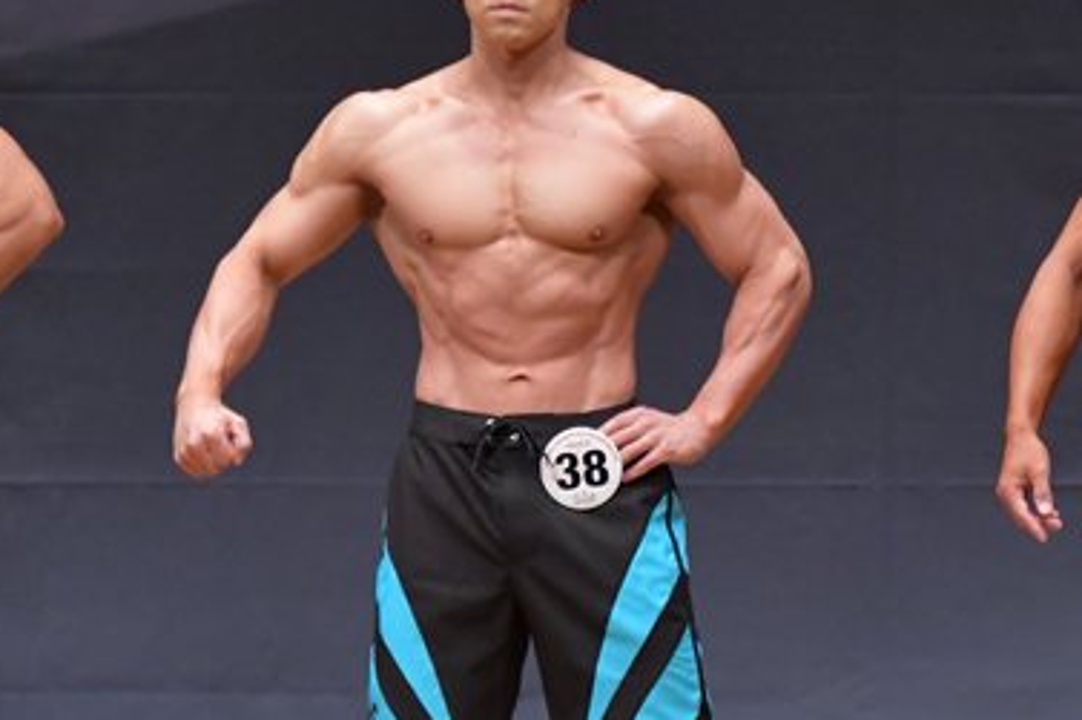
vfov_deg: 2.2
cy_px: 479
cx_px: 1000
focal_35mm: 616
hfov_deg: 3.3
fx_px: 18505
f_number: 5.6
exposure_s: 1/400
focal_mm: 200
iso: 6400
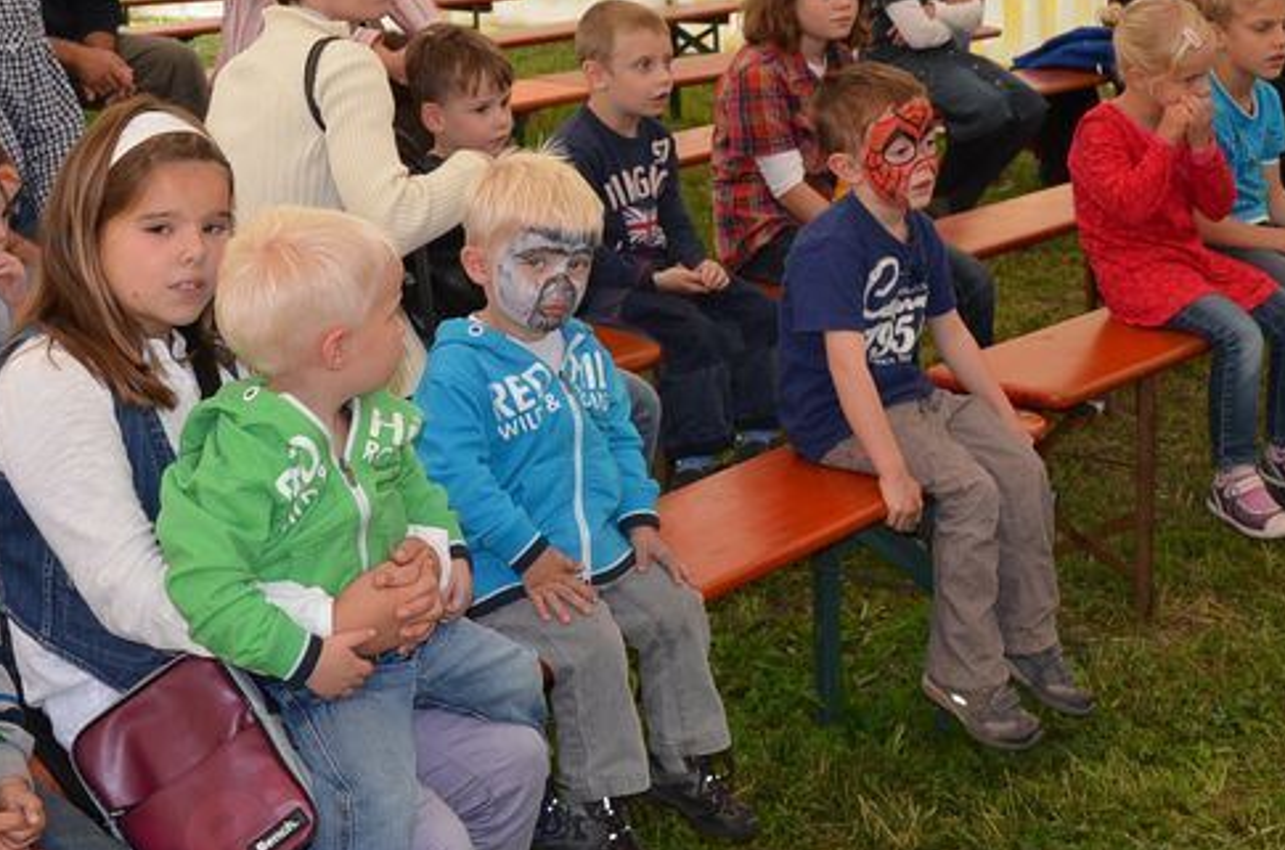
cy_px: 167
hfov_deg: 29.6
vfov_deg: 19.7
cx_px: 797
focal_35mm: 68
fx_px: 2422
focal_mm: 22
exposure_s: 1/100
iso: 100
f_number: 3.8
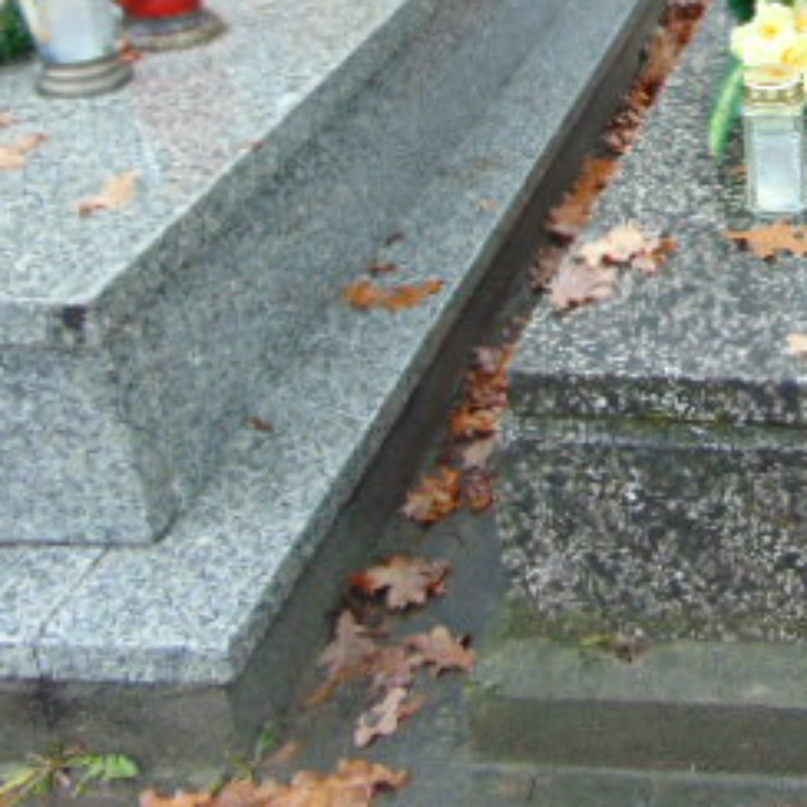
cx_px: 949
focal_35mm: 58
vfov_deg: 28.9
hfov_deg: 26.5
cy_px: 165
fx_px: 1530
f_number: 3
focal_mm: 4.5
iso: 100
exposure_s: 1/125
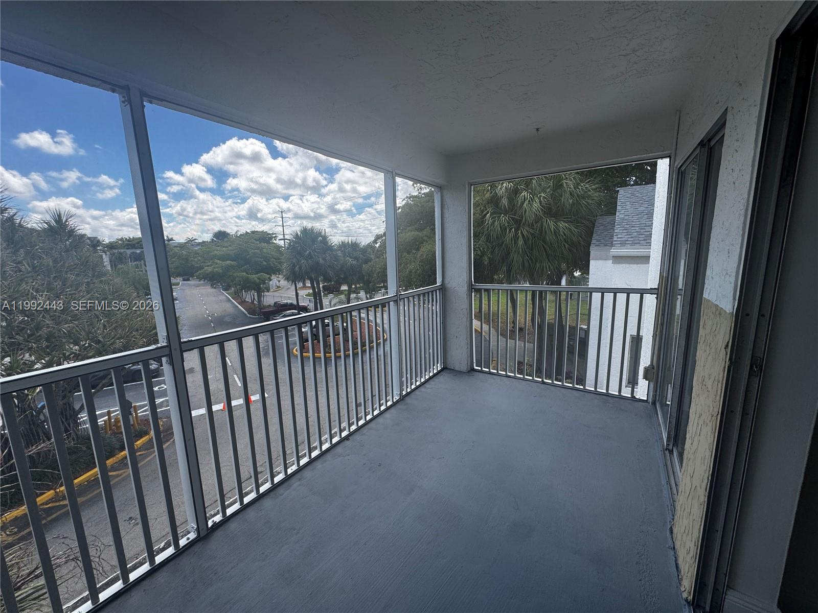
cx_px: 409
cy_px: 306
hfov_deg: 102.1
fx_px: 331
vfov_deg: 85.7
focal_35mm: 14
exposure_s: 1/421
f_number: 2.2
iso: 40
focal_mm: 2.22
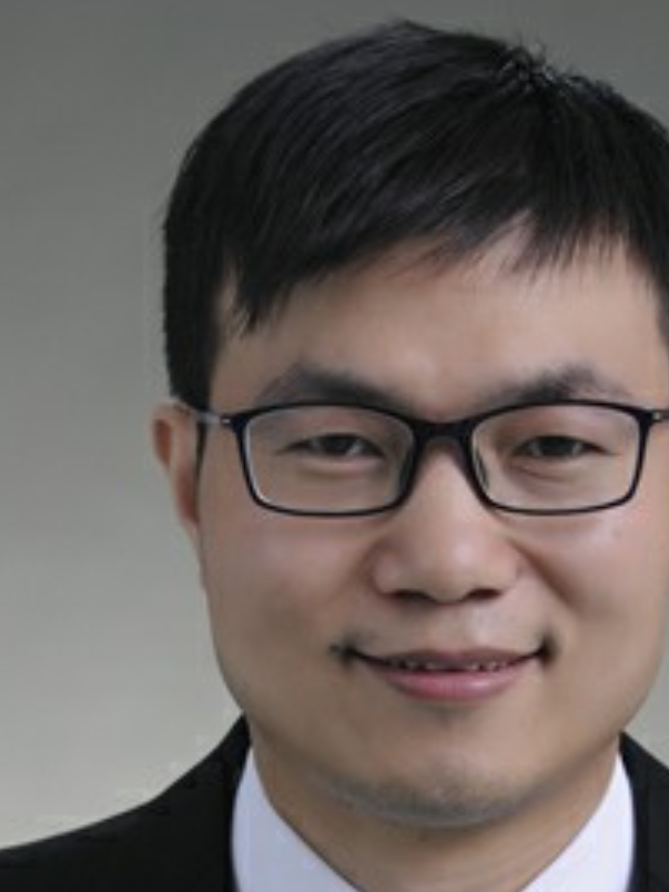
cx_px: 456
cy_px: 714
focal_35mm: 206
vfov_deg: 9.6
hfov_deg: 7.2
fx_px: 5303
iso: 160
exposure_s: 1/125
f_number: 5.6
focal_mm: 85
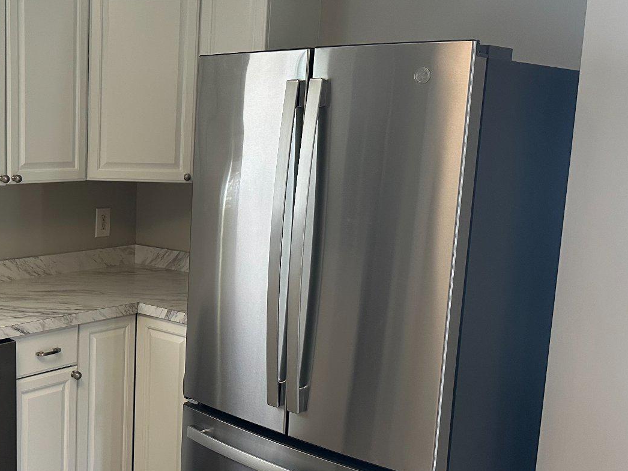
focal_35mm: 47
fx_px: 852
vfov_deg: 30.8
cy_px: 257
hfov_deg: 38.4
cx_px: 97
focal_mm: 6.86
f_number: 1.78
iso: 200
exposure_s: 1/60
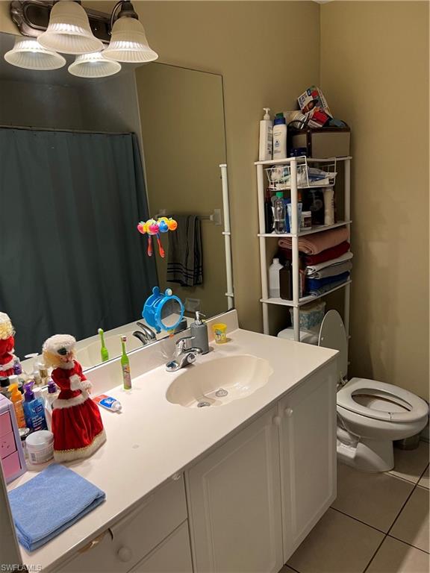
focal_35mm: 26
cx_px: 215
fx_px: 431
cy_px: 286
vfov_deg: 67.3
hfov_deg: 53.1
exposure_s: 1/60
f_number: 1.5
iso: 80
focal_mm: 5.7
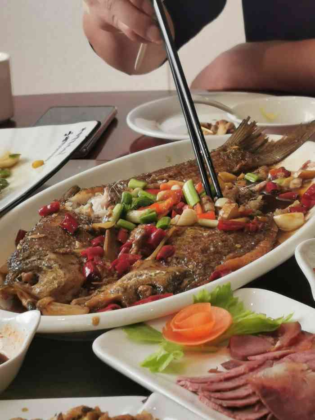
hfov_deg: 13.8
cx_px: 158
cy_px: 210
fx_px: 1298
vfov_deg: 18.4
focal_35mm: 107
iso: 50
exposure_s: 1/135
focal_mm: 5.56
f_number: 1.6
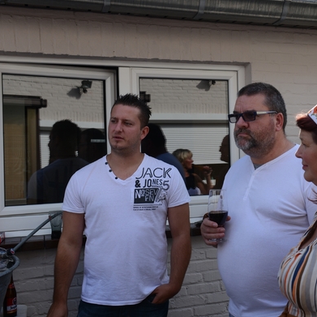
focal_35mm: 47
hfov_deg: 35.6
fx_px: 487
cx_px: 218
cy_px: 159
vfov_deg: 36.1
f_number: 7.1
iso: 200
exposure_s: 1/200
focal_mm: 36
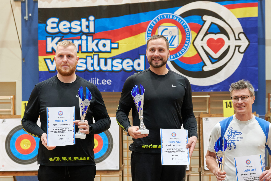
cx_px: 142
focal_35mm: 94
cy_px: 137
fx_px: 707
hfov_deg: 21.7
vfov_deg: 14.5
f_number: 6
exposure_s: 1/100
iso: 1600
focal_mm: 61
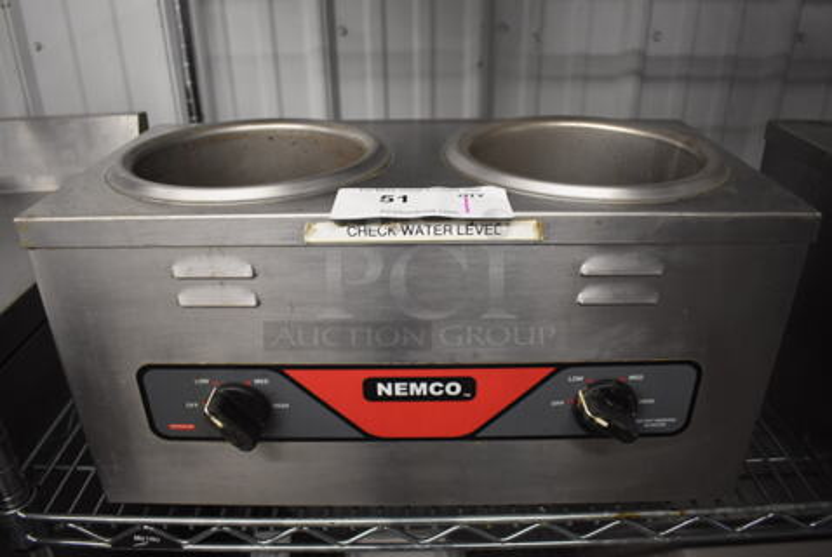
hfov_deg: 67.3
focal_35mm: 27
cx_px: 416
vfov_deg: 48.1
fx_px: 625
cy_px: 278
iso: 1600
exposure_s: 1/125
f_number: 3.5
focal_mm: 18
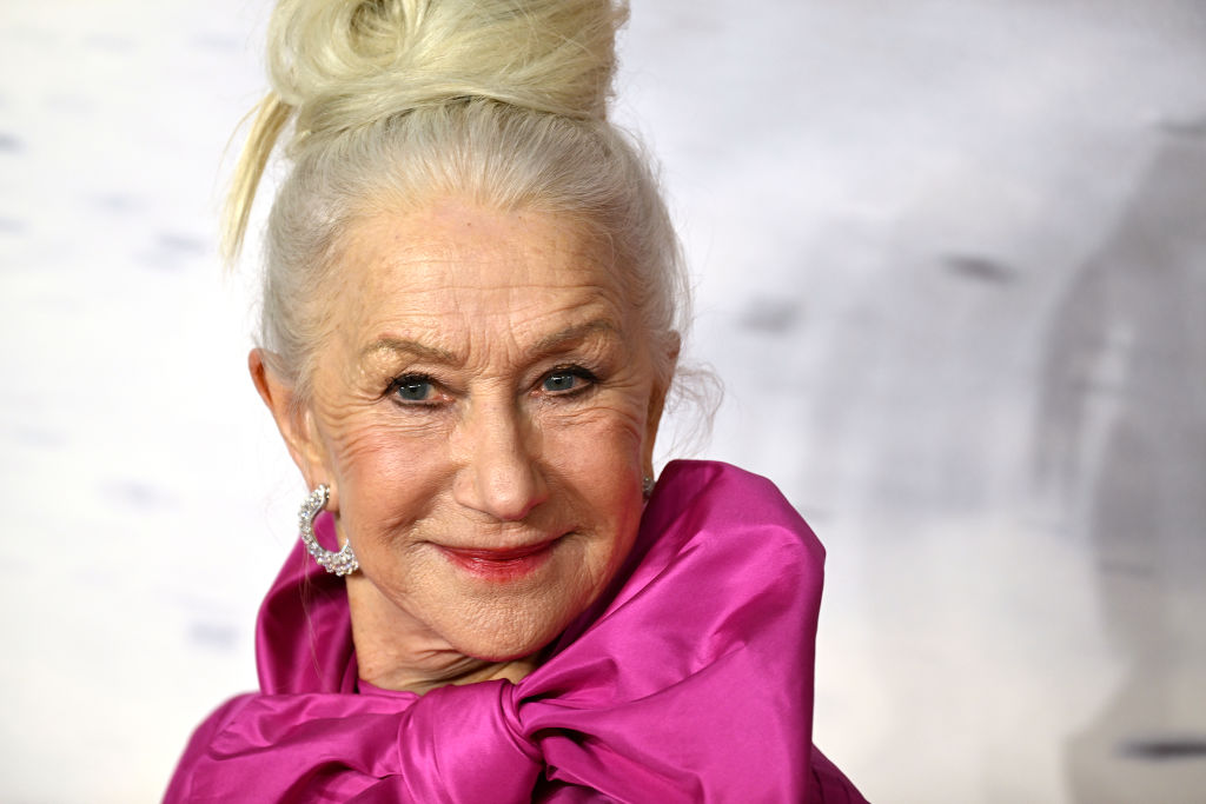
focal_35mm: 400
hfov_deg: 5.2
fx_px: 13401
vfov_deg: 3.4
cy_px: 402
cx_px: 603
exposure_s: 1/320
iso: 640
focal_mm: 400
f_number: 5.6
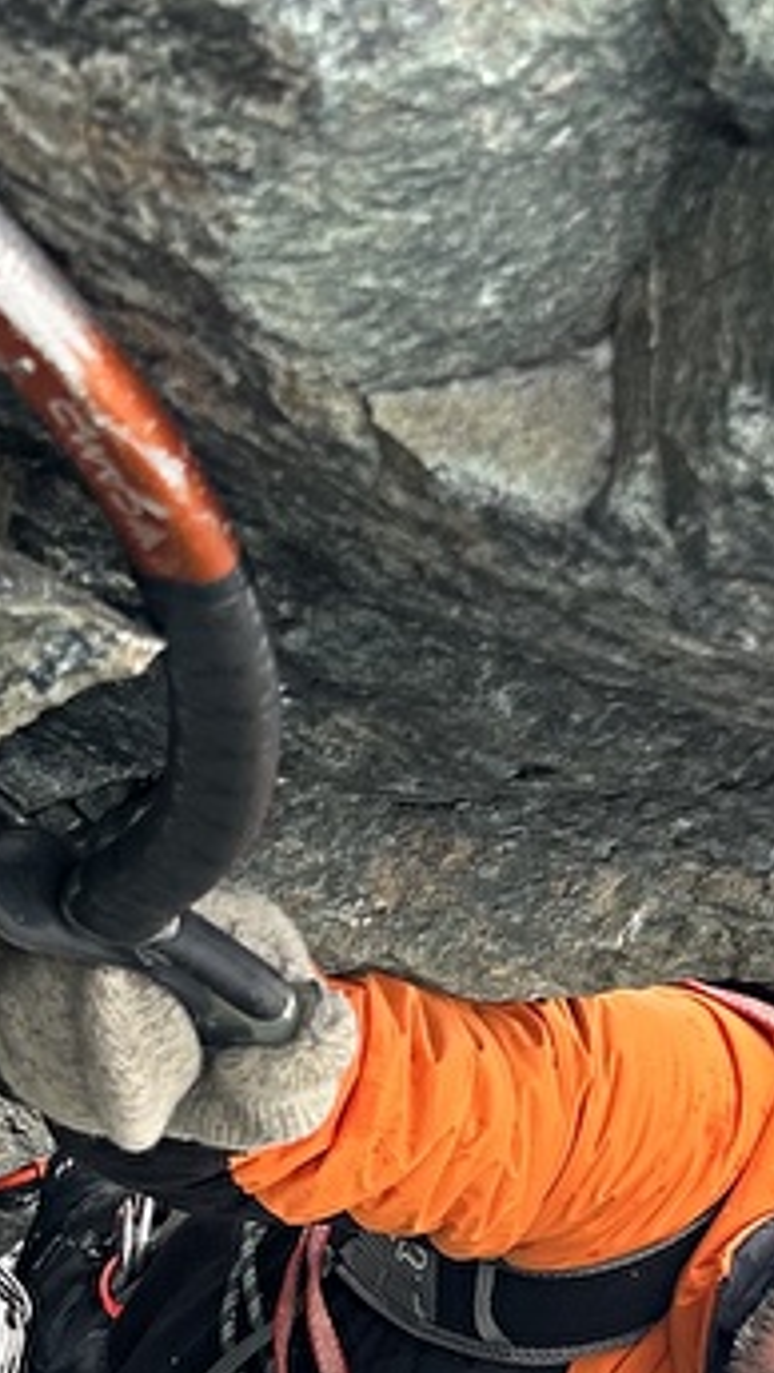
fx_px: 3896
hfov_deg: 11.3
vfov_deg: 19.7
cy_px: 1122
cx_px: 389
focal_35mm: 107
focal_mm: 5.7
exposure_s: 1/581
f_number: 1.5
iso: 50
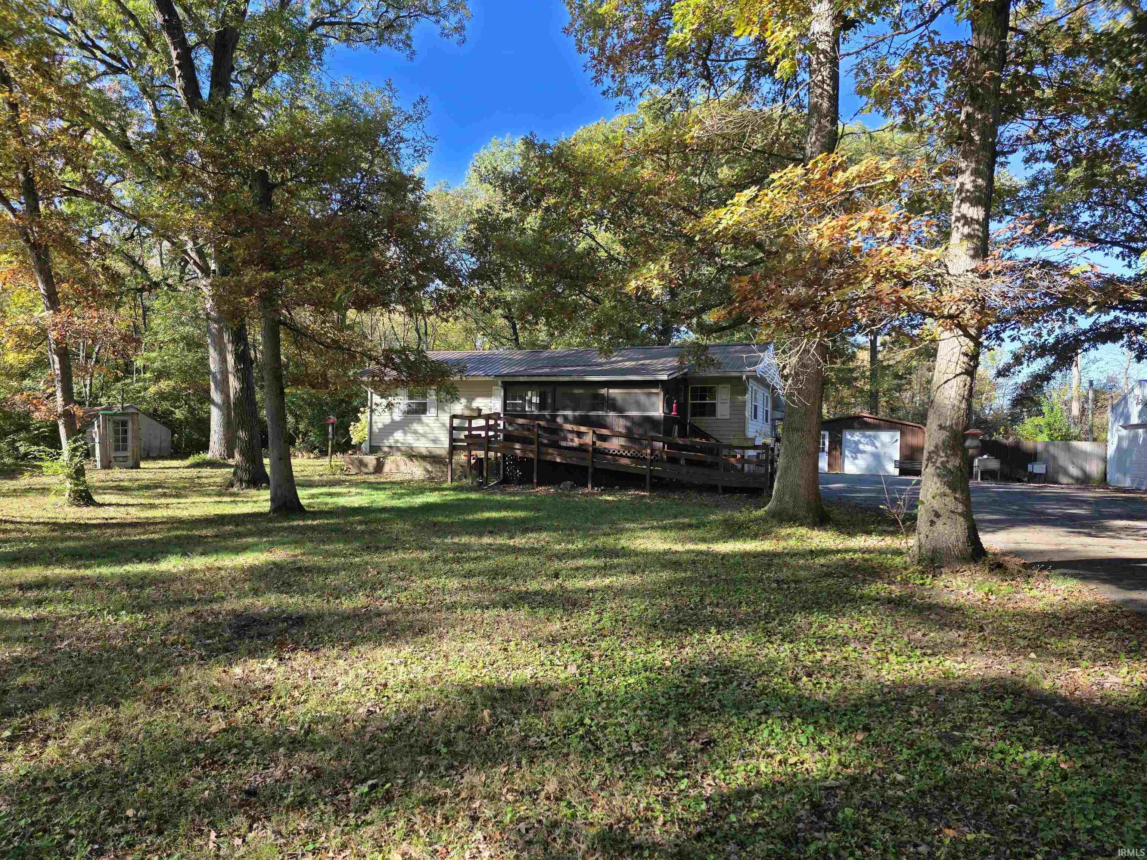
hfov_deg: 73.9
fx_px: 762
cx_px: 574
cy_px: 430
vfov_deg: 58.9
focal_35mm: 23
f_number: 1.7
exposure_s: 1/359
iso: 25
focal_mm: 6.3
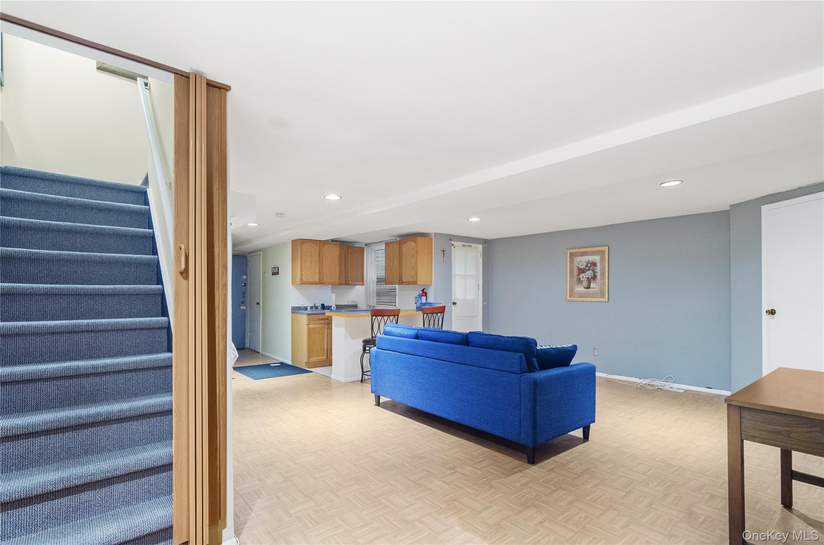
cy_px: 272
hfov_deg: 95.1
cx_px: 412
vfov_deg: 71.8
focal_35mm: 16
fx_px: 377
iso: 800
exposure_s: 2.5
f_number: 7.1
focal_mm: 11
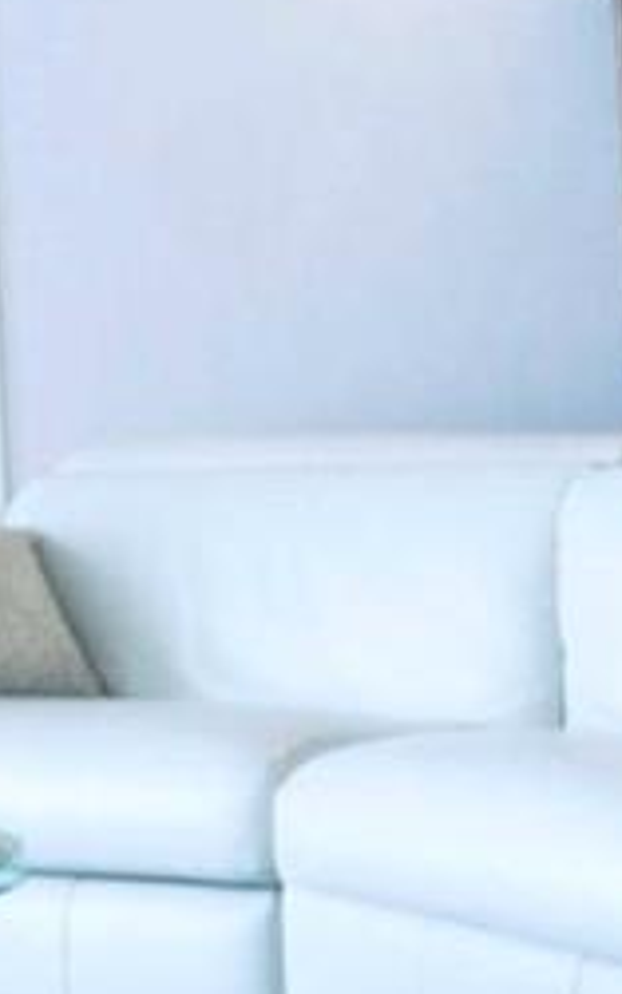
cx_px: -1731
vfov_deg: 11.5
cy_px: 214
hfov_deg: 6.2
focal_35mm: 182
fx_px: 4933
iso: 1000
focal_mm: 28
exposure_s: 1/50
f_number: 3.5
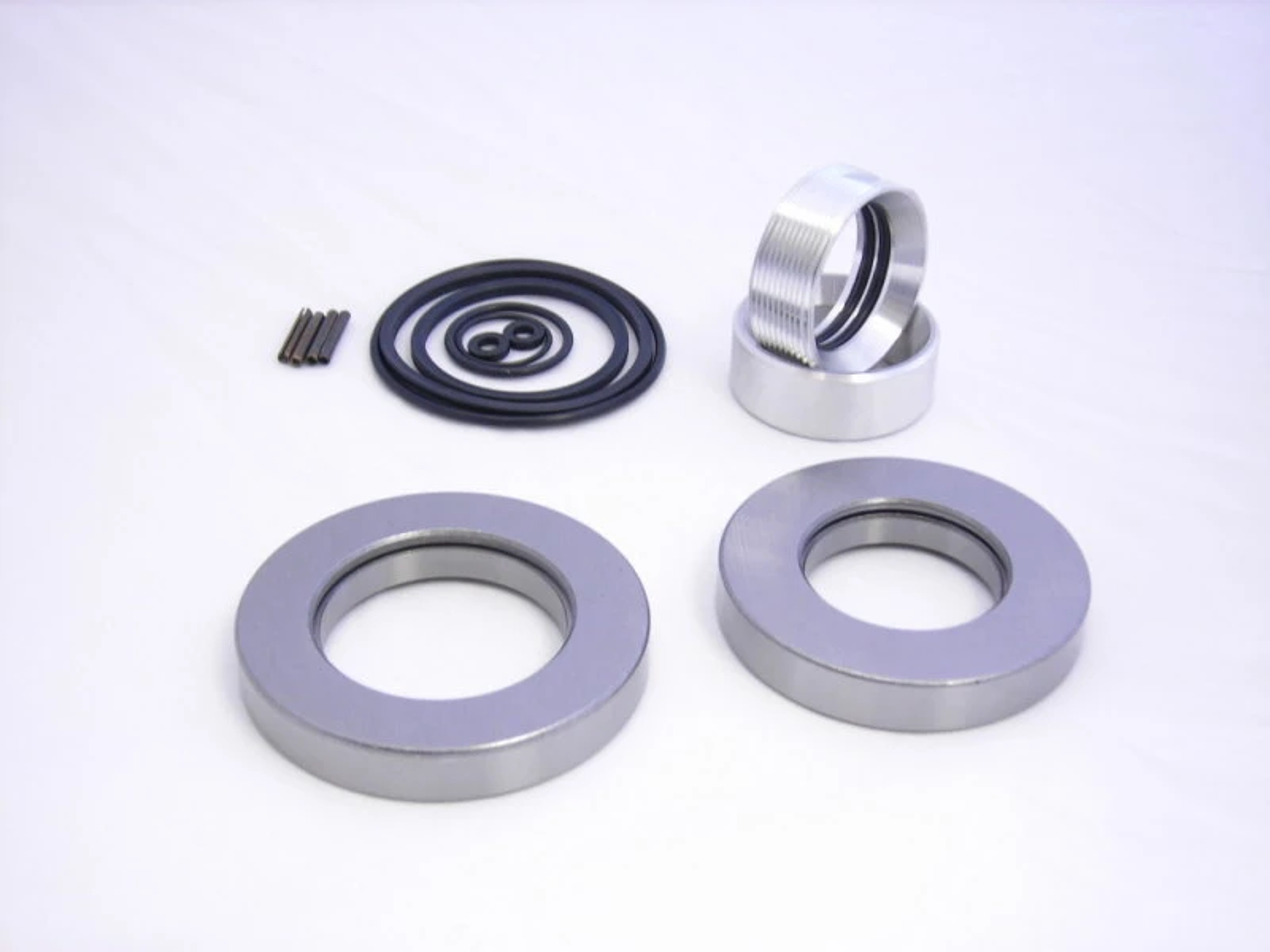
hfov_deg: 34.9
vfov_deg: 26.6
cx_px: 635
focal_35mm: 55
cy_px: 476
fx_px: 2018
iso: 50
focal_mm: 9.1
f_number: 3.6
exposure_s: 1/5.3
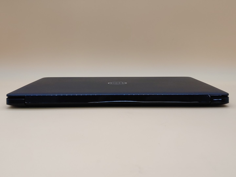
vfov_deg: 36.8
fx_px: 266
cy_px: 88
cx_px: 118
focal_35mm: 39
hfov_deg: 47.9
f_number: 1.8
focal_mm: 4.36
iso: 50
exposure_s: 1/70
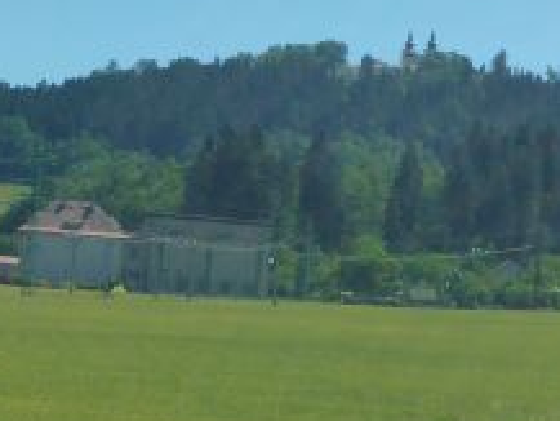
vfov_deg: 9.0
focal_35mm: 166
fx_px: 2687
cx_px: 423
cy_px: 196
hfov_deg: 11.9
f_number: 4.3
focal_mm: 7.8
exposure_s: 1/640
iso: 160
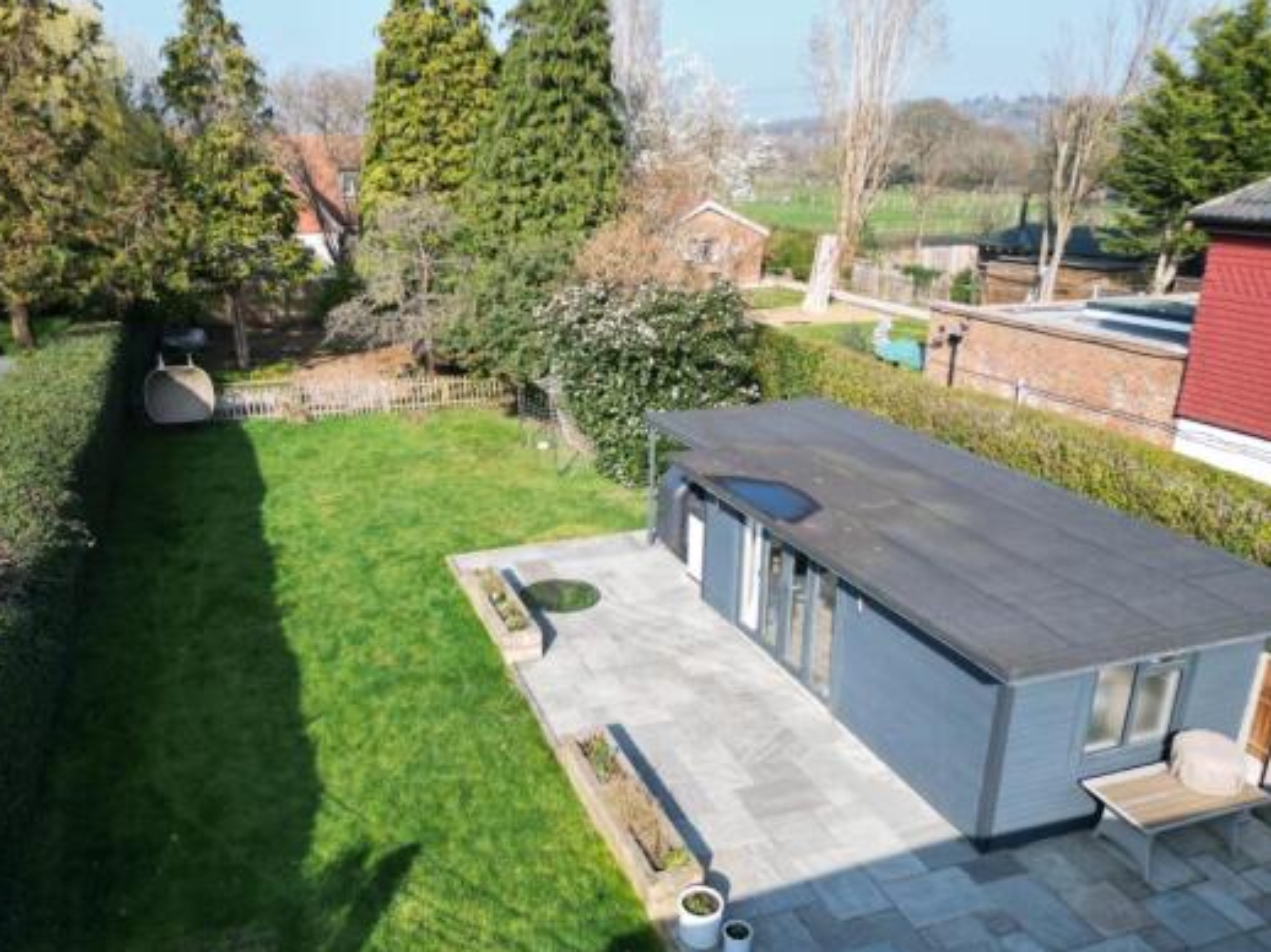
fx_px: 991
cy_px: 514
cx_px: 566
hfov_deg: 65.2
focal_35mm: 27
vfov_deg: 51.3
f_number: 1.7
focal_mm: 6.72
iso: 140
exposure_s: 1/1600
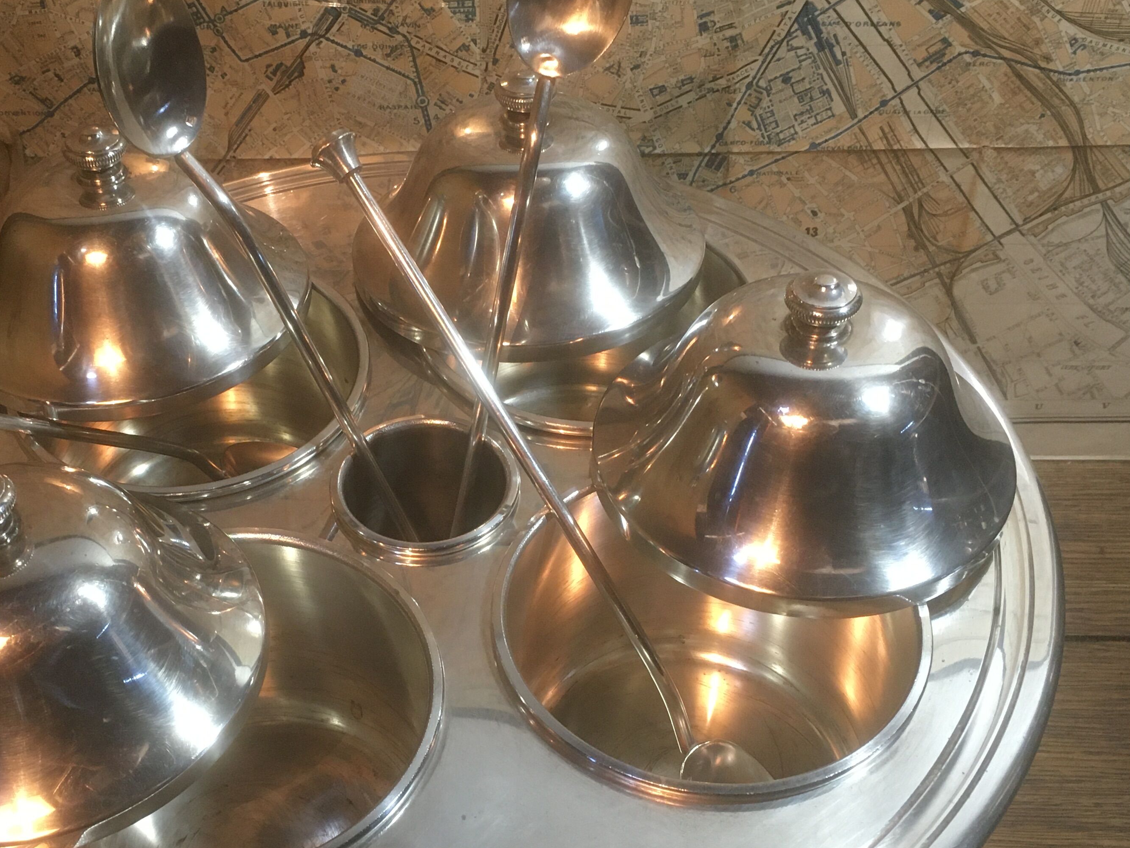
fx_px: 1436
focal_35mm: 44
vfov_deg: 32.8
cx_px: 435
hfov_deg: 42.7
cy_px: 499
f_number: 2.2
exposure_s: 1/33
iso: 160
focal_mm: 4.15
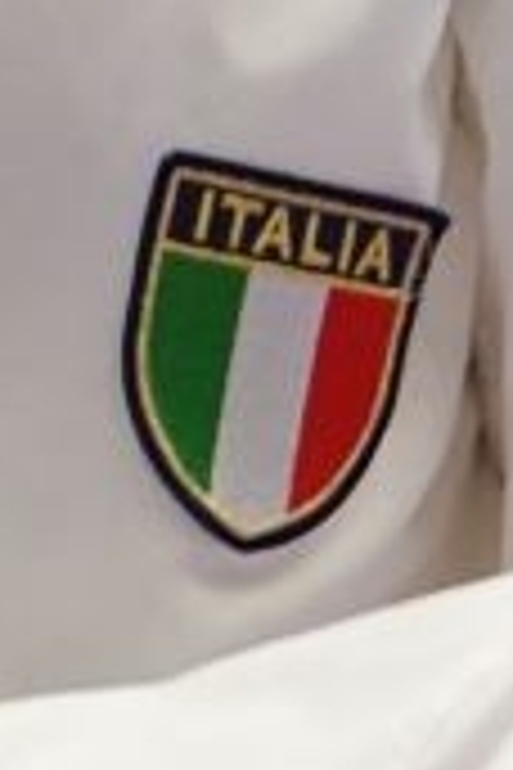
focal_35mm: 2109
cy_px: -50
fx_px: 45076
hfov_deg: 0.7
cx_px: 122
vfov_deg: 1.0
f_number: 2.8
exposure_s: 1/1000
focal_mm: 200
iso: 2500
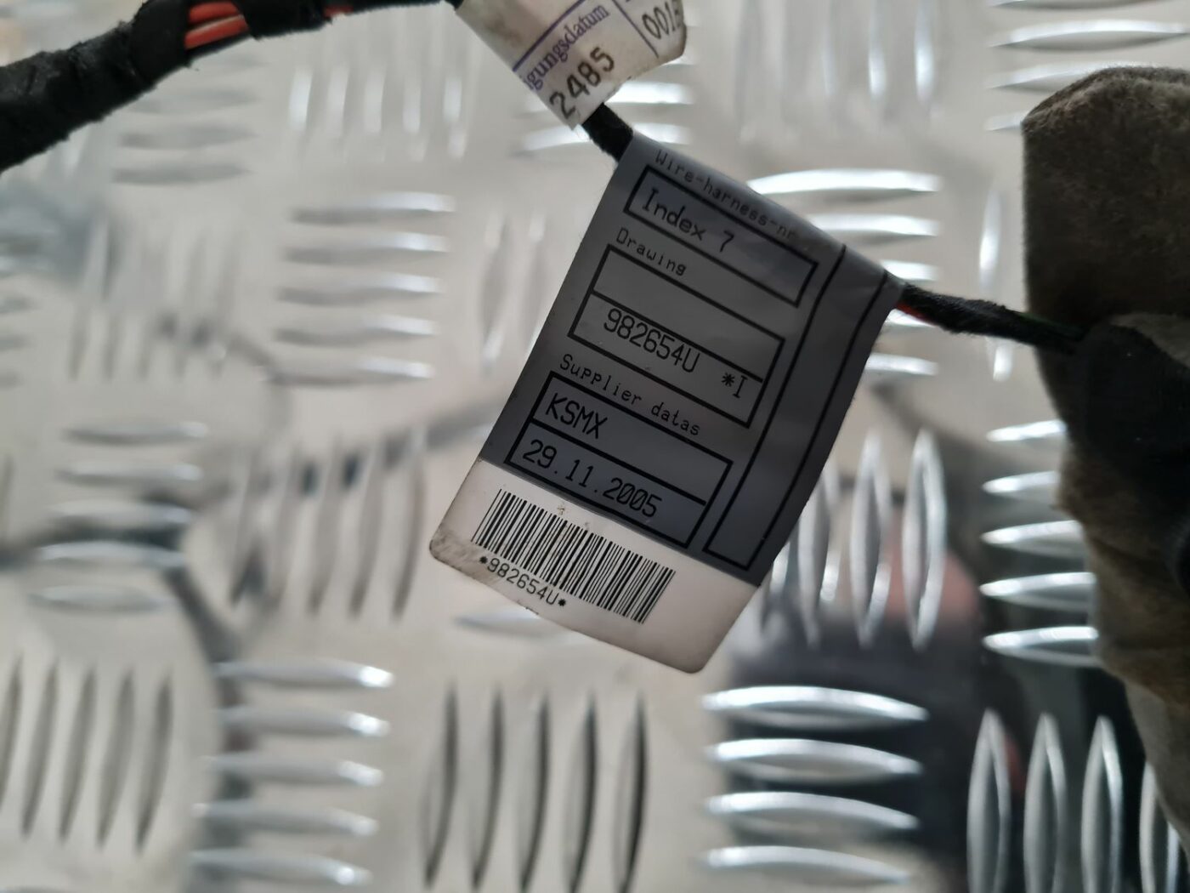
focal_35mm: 26
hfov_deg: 67.3
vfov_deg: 53.1
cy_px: 446
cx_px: 595
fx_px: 894
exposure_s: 1/50
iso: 400
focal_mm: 5.4
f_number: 1.8
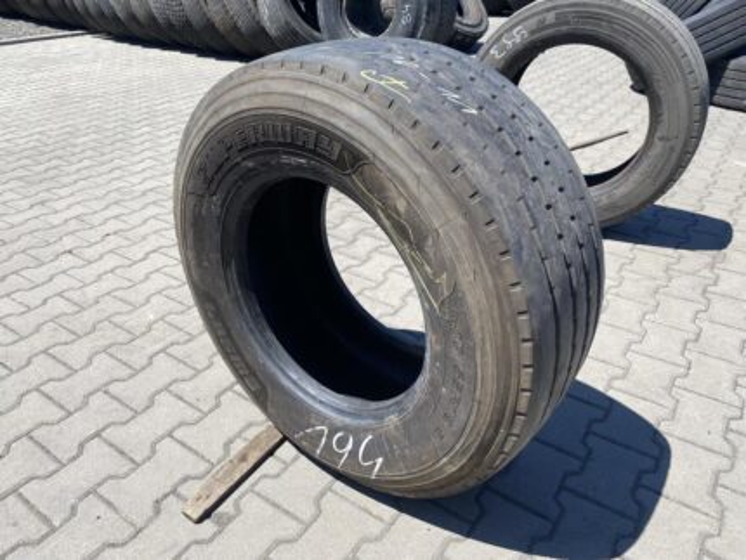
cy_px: 280
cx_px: 373
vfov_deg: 53.1
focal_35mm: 26
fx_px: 561
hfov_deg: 67.3
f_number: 1.8
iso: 32
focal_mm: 4.25
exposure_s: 1/1522
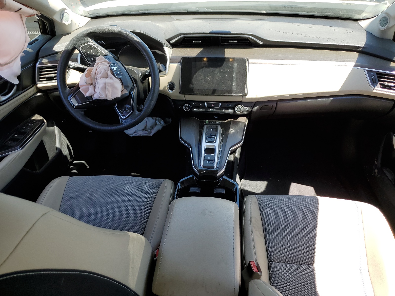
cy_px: 148
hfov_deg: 67.3
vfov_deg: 53.1
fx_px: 297
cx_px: 198
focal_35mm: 26
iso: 50
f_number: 1.5
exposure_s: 1/435
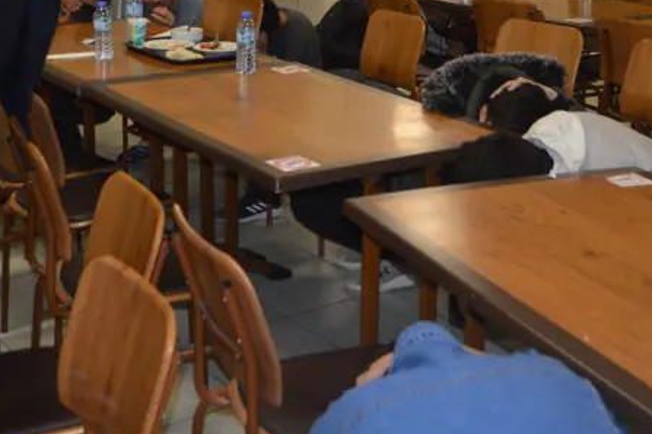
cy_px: 58
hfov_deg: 31.0
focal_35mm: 65
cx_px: 324
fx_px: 1176
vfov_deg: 20.5
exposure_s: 1/60
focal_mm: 22
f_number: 3.8
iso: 450
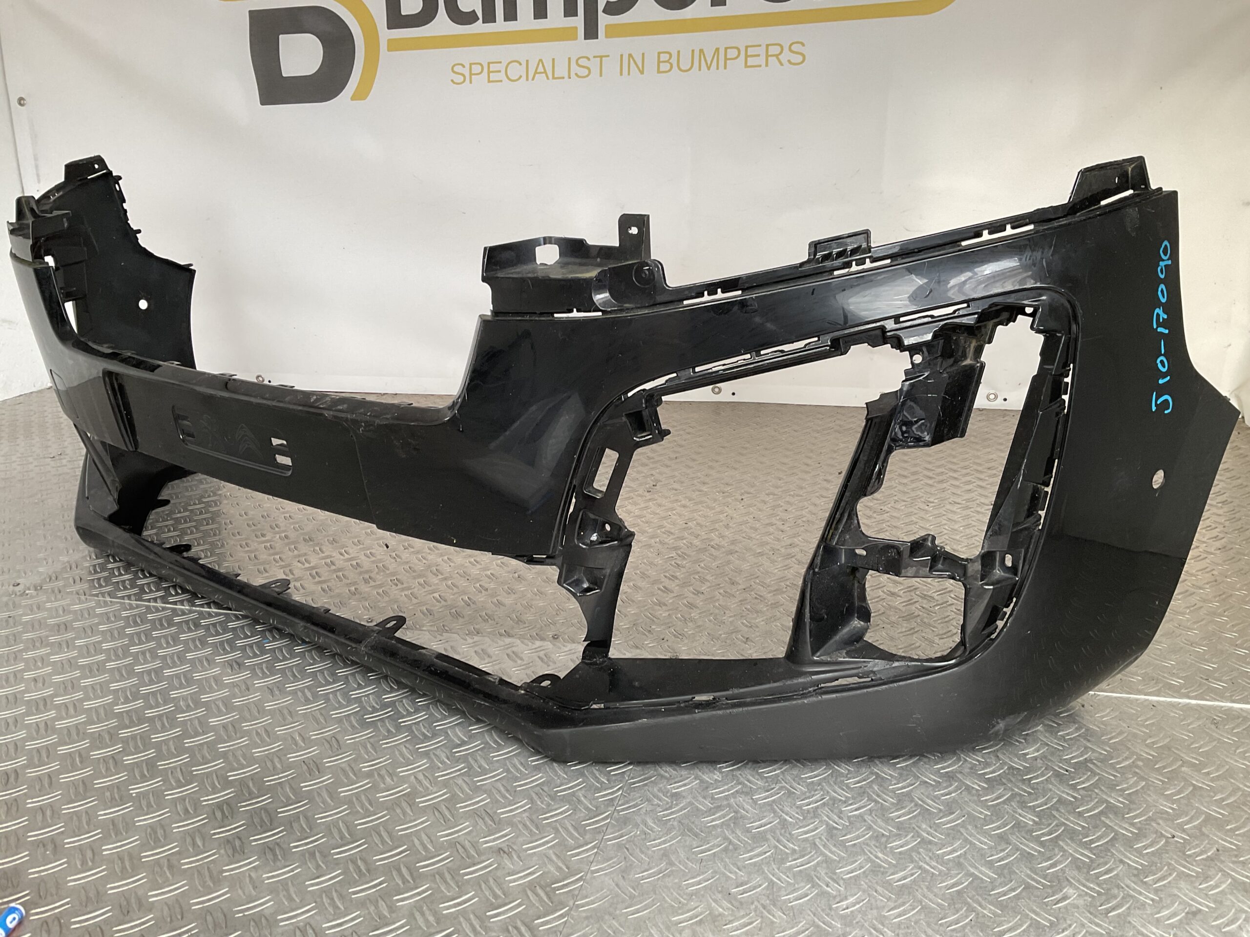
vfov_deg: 48.2
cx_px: 625
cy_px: 468
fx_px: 1047
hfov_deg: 61.7
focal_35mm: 29
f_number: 1.8
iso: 40
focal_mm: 3
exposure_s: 1/50
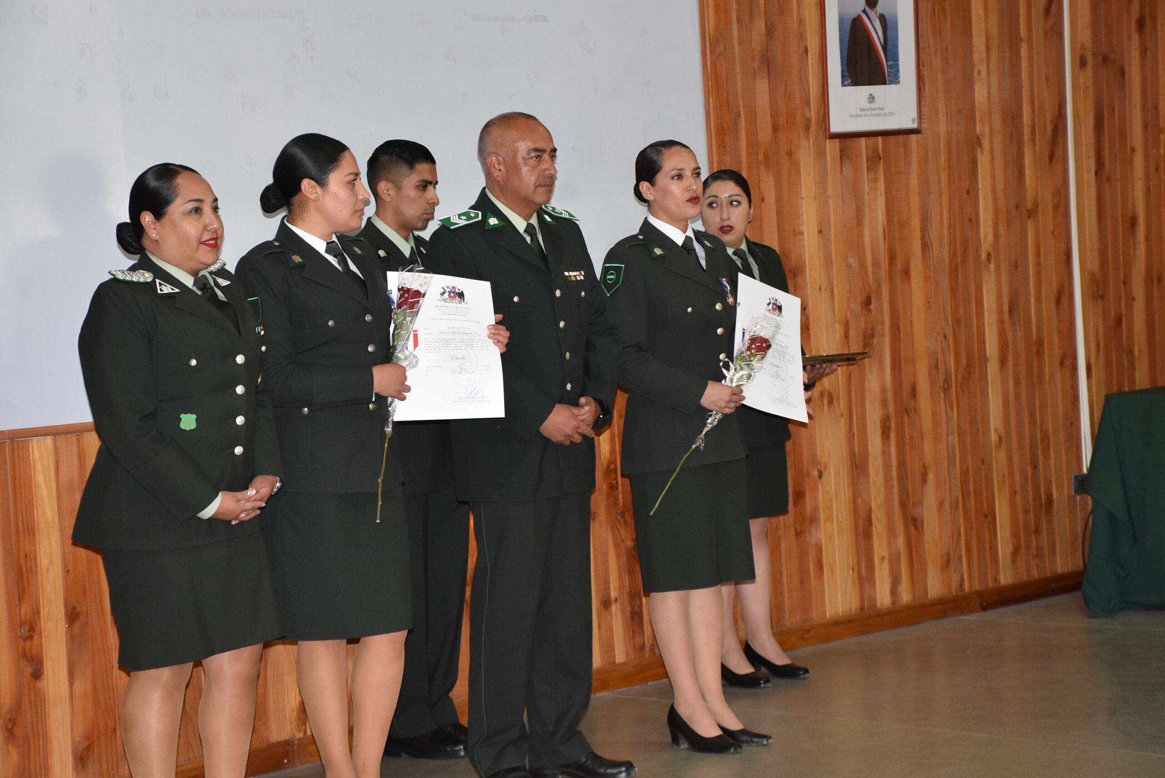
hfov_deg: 24.2
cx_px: 582
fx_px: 2720
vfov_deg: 16.3
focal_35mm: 84
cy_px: 389
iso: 1250
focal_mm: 56
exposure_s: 1/60
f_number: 5.6
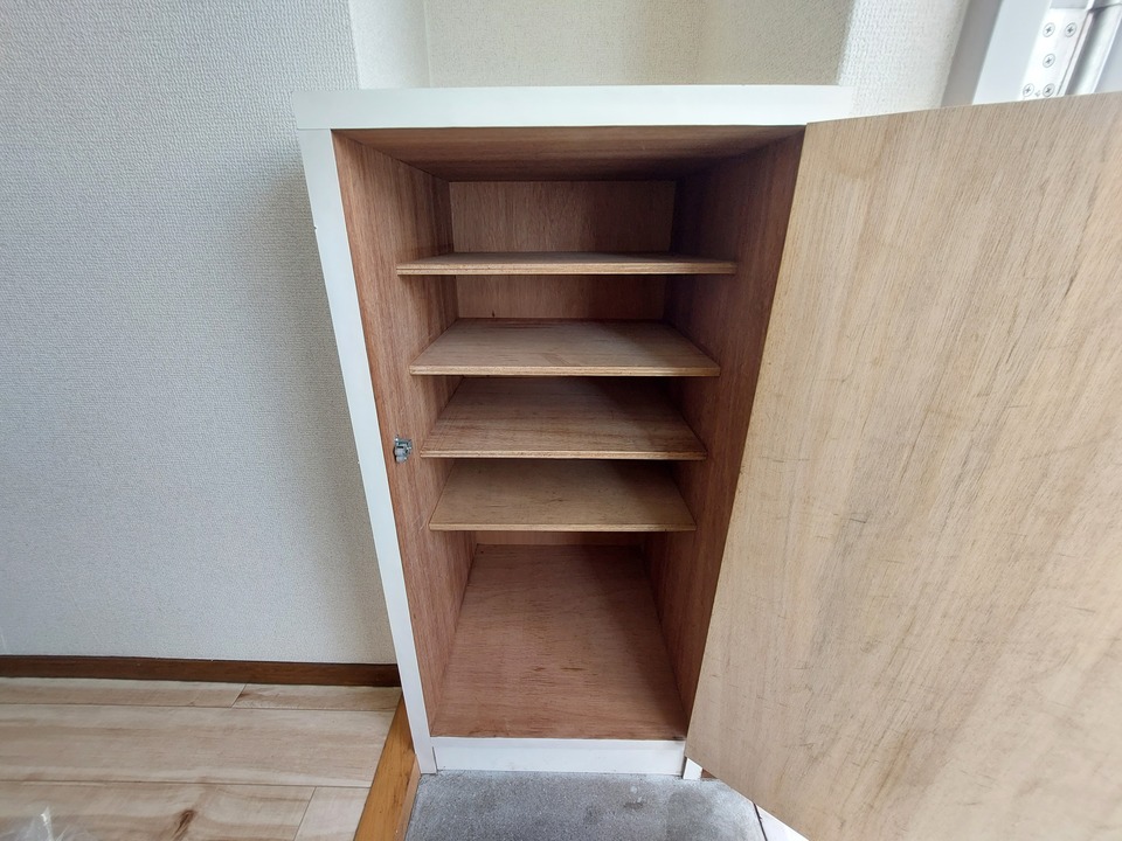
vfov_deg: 89.9
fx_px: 421
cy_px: 420
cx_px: 561
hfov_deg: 106.2
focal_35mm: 13
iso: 64
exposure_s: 1/60
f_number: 2.2
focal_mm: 1.74
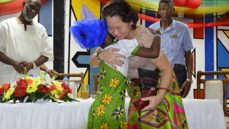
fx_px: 337
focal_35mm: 56
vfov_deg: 21.6
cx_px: 115
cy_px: 56
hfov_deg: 37.5
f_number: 4.2
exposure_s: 1/60
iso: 900
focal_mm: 35
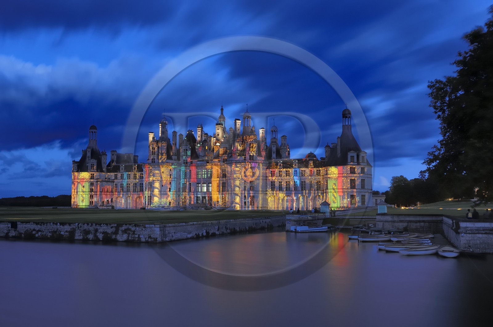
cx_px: 246
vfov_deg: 39.9
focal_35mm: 33
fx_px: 451
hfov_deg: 57.3
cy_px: 164
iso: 100
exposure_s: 20
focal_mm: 22
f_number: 4.5
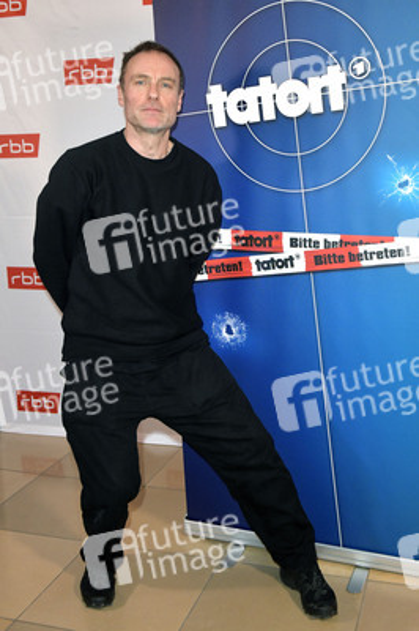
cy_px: 316
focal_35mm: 36
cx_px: 210
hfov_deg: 36.8
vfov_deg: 53.2
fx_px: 630
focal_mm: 36
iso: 2500
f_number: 6.3
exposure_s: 1/200
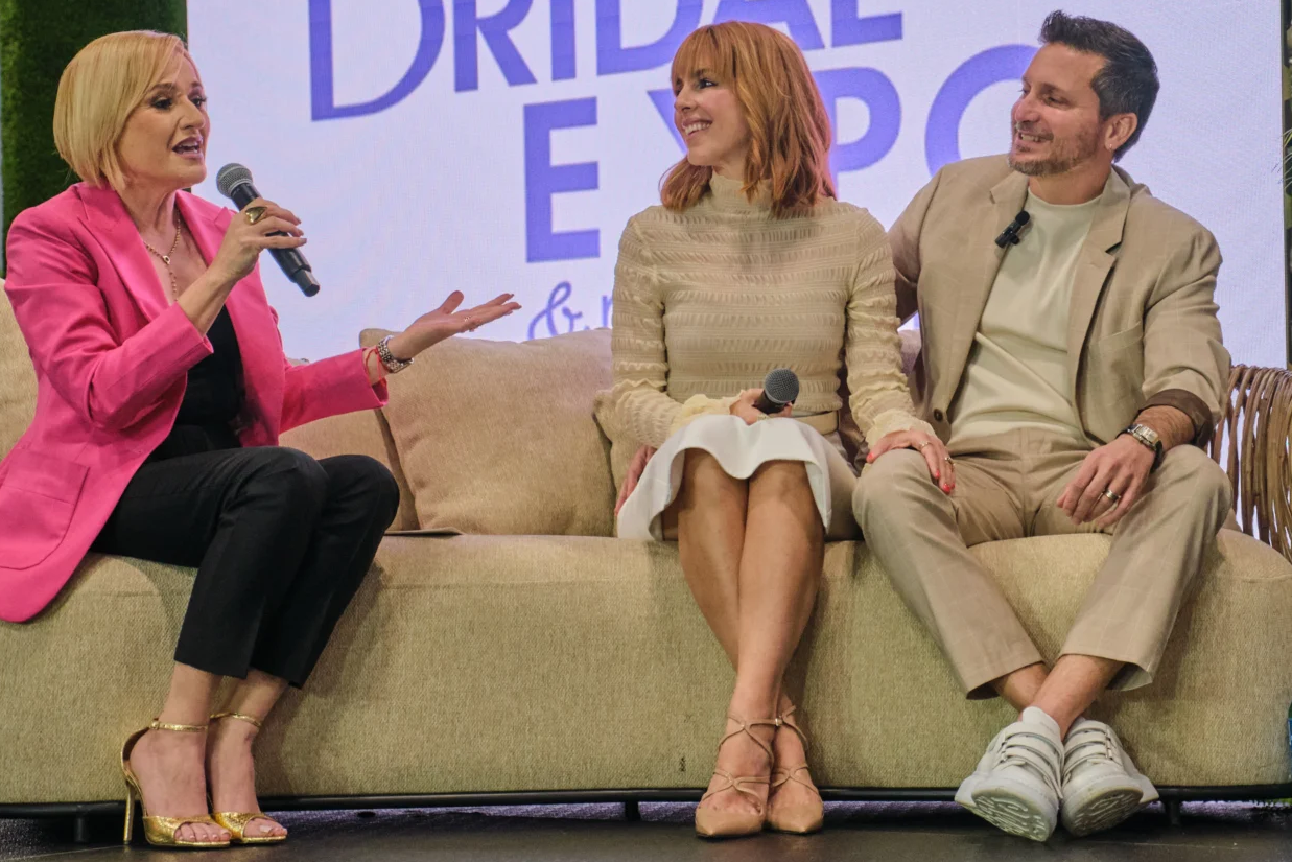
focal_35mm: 90
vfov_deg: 15.2
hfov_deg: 22.6
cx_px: 749
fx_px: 3230
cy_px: 416
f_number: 2.8
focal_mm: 38.8
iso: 2500
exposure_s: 1/250
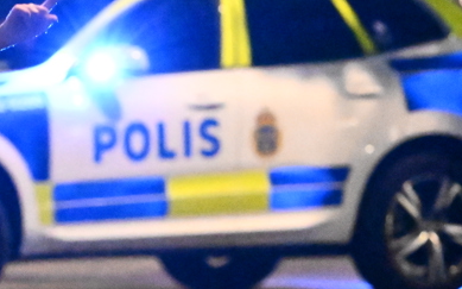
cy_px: 243
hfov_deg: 2.4
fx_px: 11217
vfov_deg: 1.5
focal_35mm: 891
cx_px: 19
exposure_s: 1/60
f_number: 5
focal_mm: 250
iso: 25600
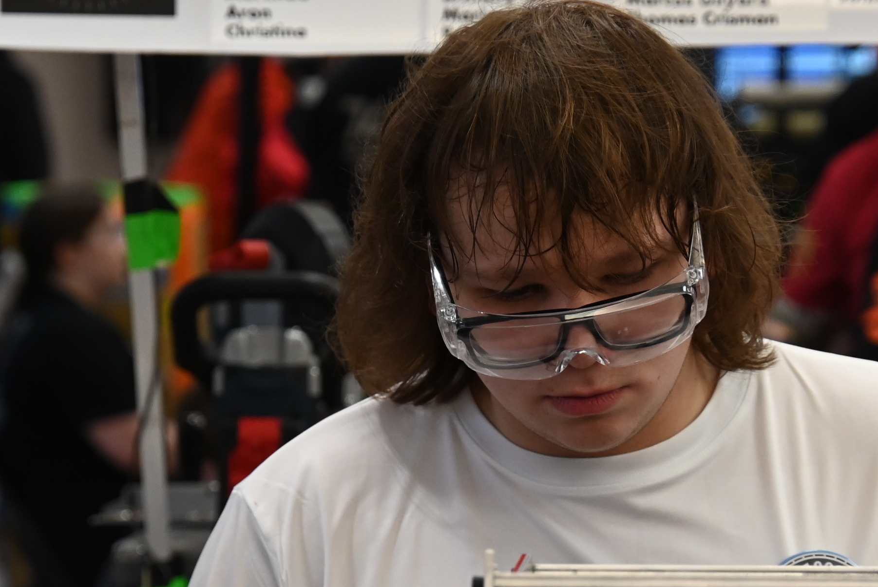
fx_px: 5980
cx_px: 608
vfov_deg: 5.6
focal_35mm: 245
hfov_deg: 8.4
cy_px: 416
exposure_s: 1/160
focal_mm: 100
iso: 1800
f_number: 5
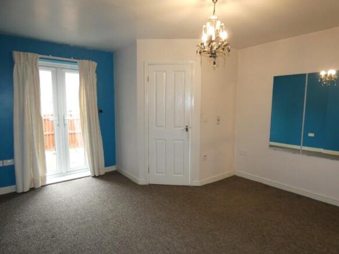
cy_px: 127
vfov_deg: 66.0
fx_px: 196
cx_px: 170
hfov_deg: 81.8
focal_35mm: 20
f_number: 2.8
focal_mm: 3.6
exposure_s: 1/60
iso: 320
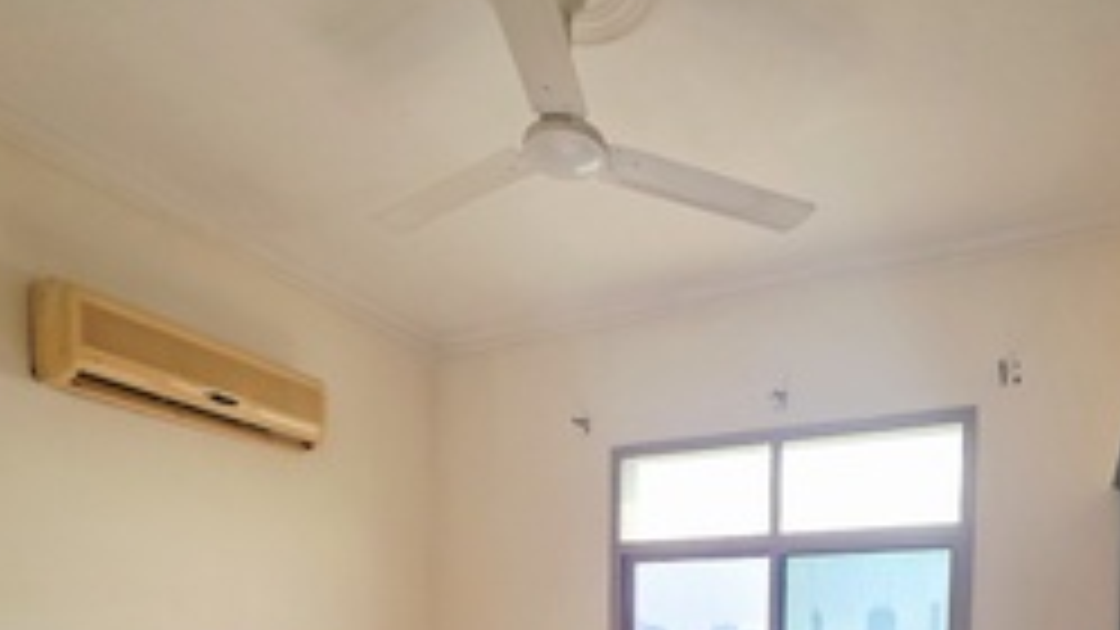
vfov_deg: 36.6
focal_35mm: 26
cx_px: 681
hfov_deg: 71.0
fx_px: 772
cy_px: 713
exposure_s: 1/101
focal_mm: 2.2
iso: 100
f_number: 1.9
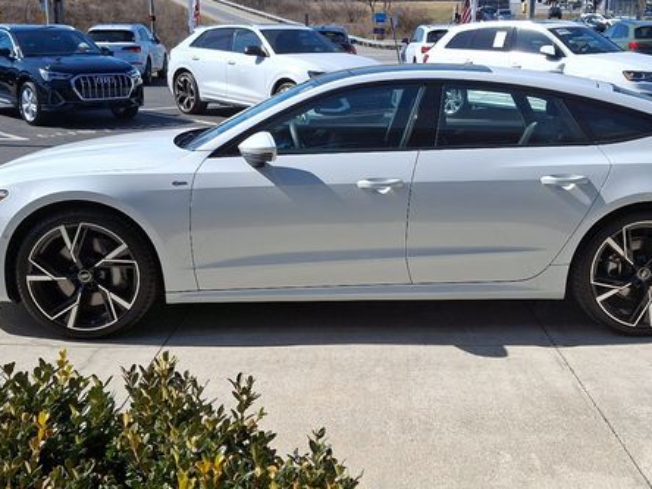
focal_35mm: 36
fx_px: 678
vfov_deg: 39.6
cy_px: 207
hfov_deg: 51.1
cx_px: 382
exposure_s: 1/1250
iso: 25
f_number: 1.8
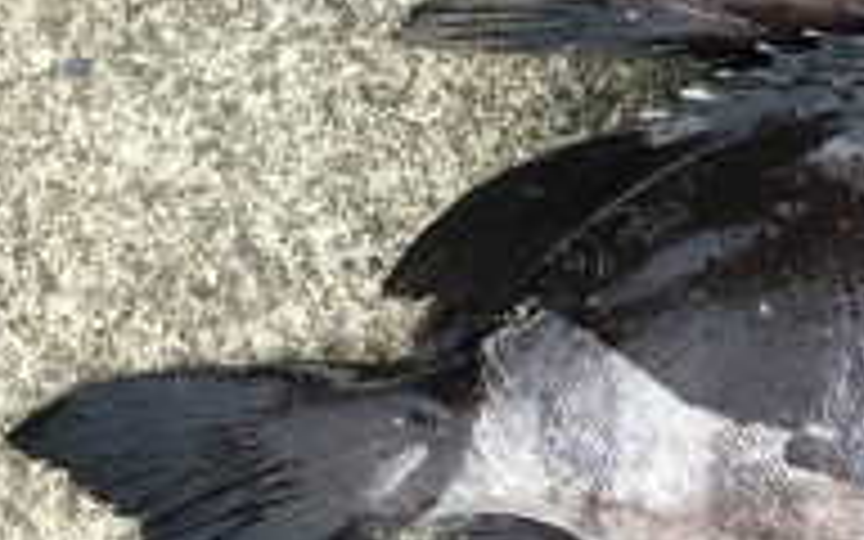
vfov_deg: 15.0
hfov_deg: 24.9
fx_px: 1884
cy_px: -292
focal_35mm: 80
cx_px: 812
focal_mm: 4.15
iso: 50
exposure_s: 1/30
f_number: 2.2
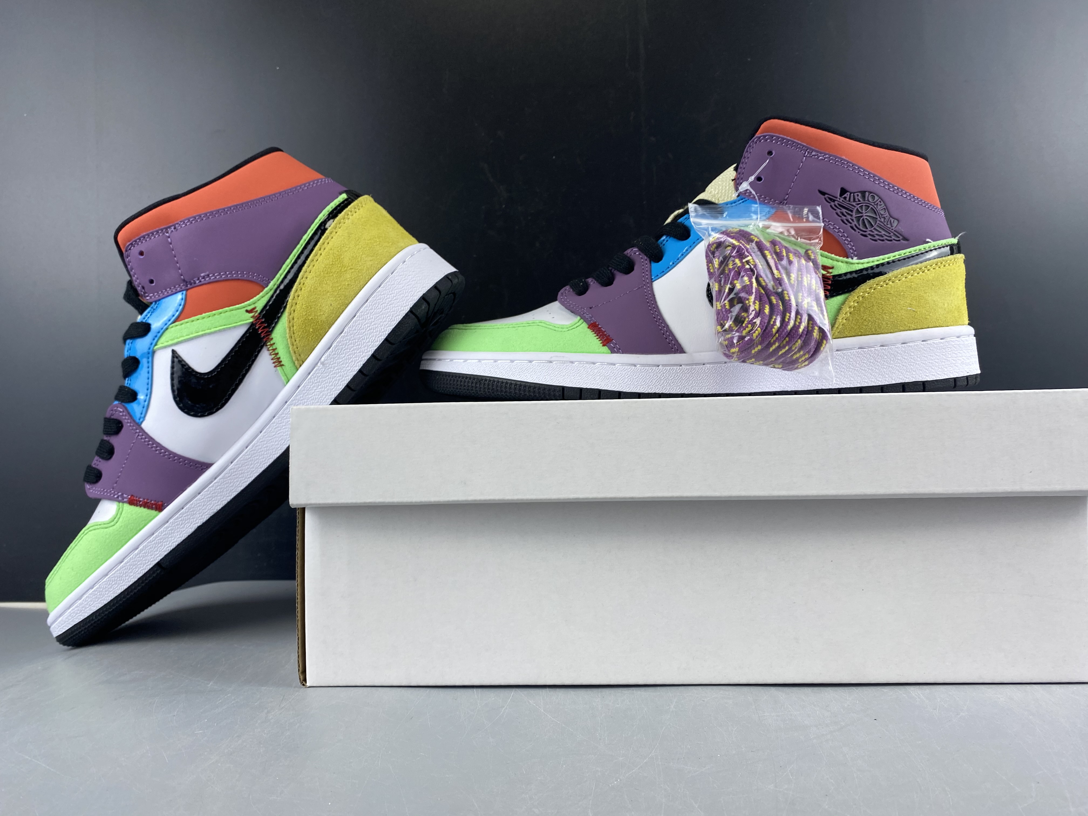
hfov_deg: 67.3
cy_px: 408
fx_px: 817
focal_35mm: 26
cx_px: 544
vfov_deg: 53.1
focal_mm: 4.25
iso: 40
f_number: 1.8
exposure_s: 1/100
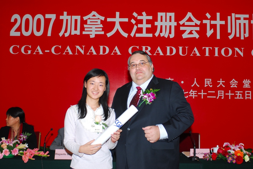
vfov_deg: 32.0
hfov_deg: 46.3
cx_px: 126
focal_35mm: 42
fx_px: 296
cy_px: 84
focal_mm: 28
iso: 200
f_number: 3.5
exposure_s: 1/250
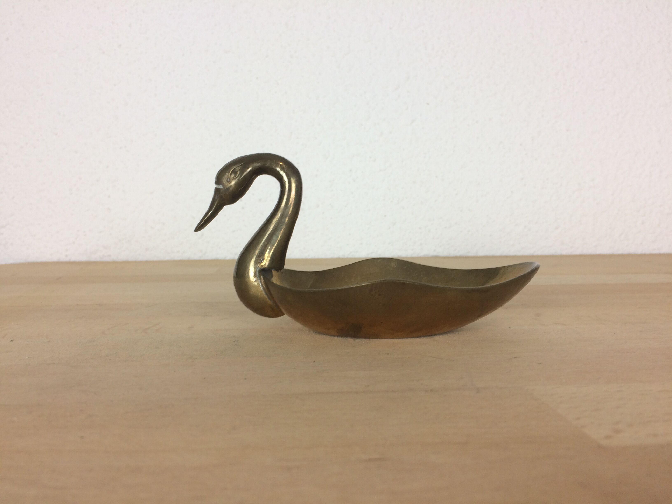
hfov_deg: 61.7
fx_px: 563
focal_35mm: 29
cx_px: 336
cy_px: 252
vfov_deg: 48.2
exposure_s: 1/50
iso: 32
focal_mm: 4.15
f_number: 2.2
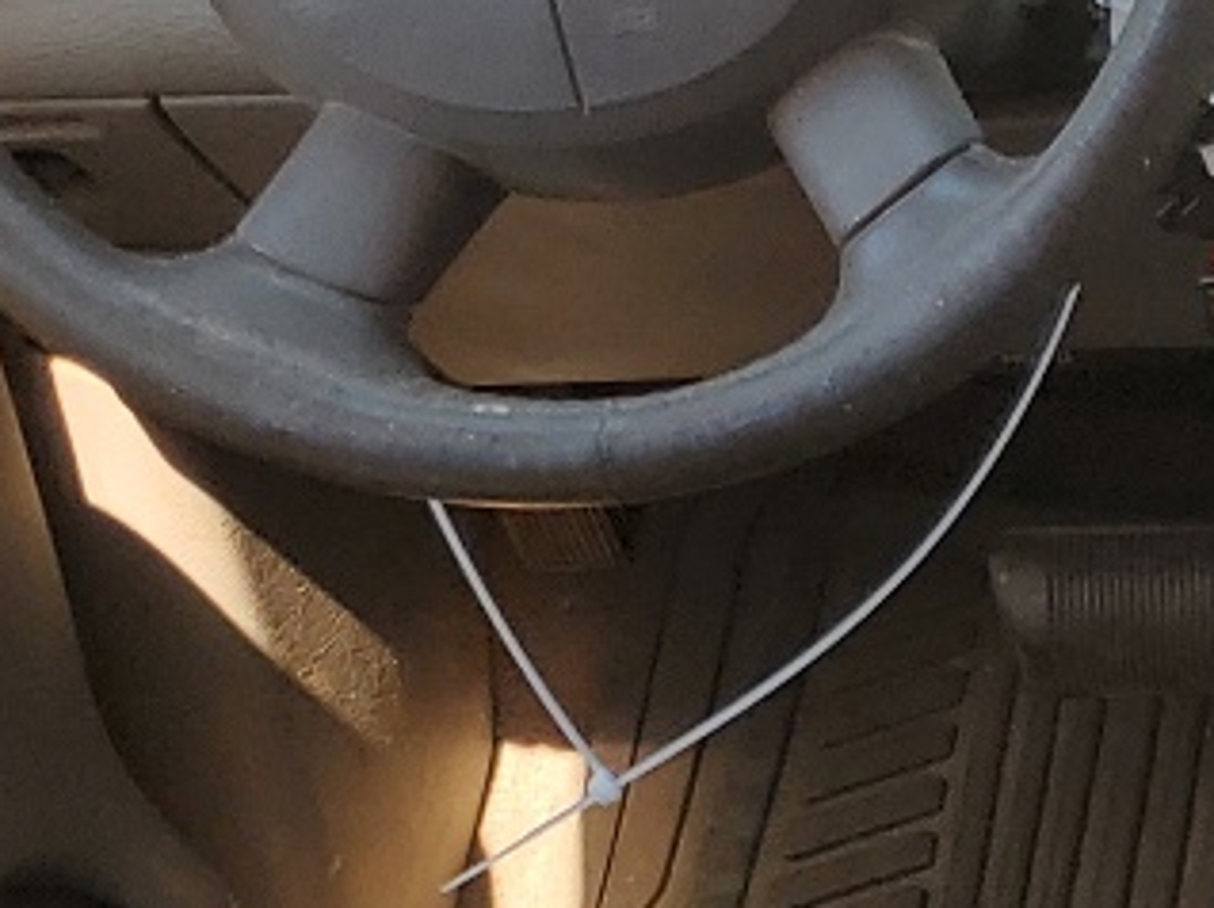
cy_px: 935
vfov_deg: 11.2
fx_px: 4591
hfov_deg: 13.0
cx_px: 2462
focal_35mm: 131
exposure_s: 1/154
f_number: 1.5
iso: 50
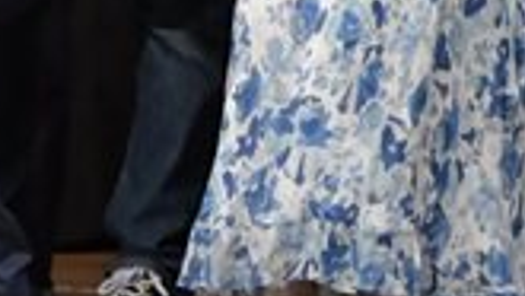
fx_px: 15446
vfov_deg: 1.1
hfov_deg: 1.9
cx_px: 113
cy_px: -325
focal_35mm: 1109
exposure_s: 1/400
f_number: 5.6
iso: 6400
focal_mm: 150
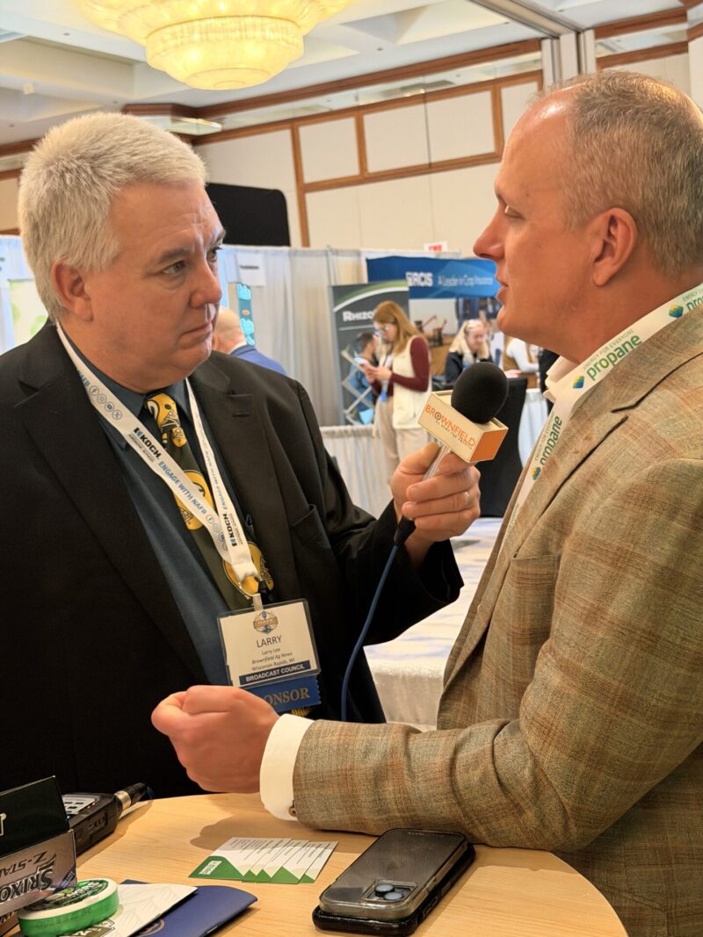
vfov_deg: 39.7
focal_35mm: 48
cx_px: 352
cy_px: 468
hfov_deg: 30.3
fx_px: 1300
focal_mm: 6.76
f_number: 1.78
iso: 500
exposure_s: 1/30
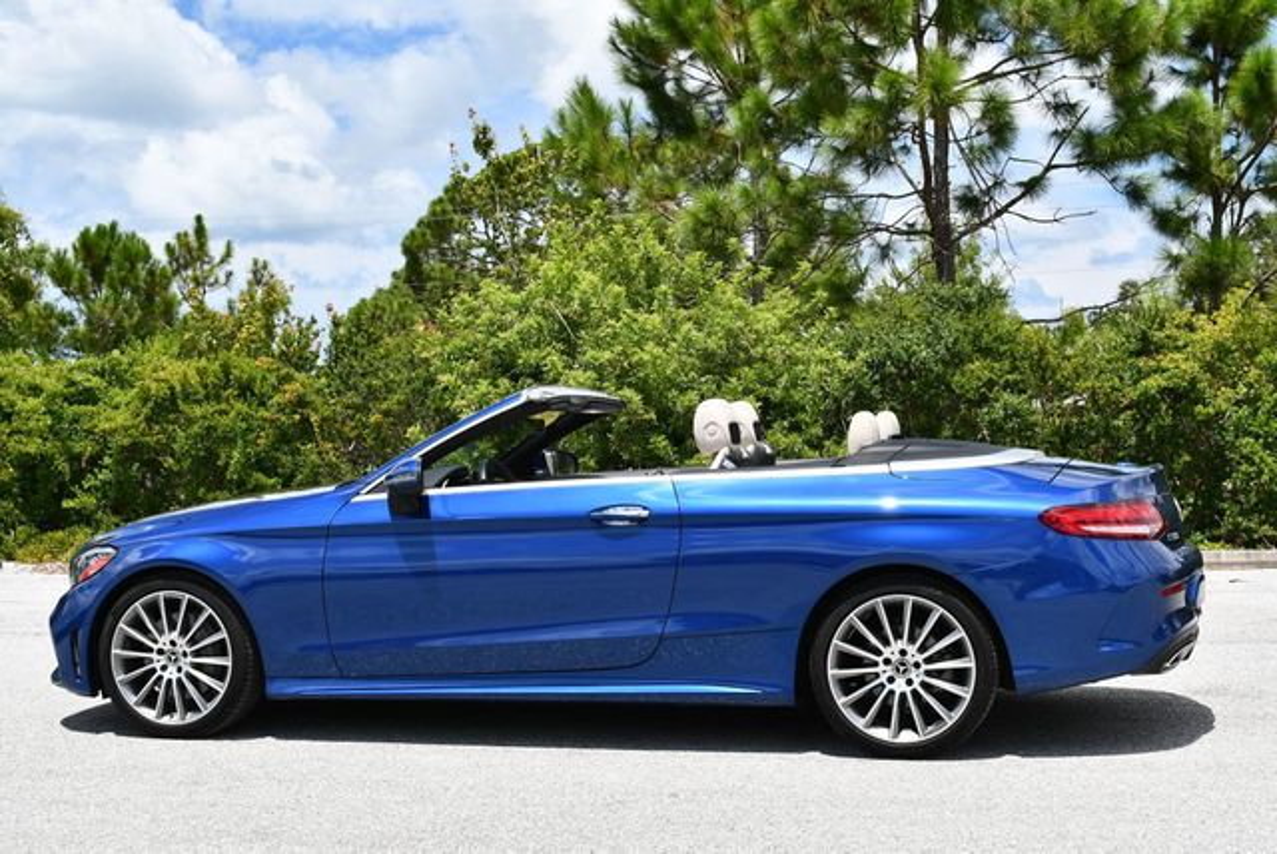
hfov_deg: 35.6
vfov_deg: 24.2
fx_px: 1988
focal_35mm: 56
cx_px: 638
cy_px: 427
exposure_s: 1/320
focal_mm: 28
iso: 100
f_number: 9
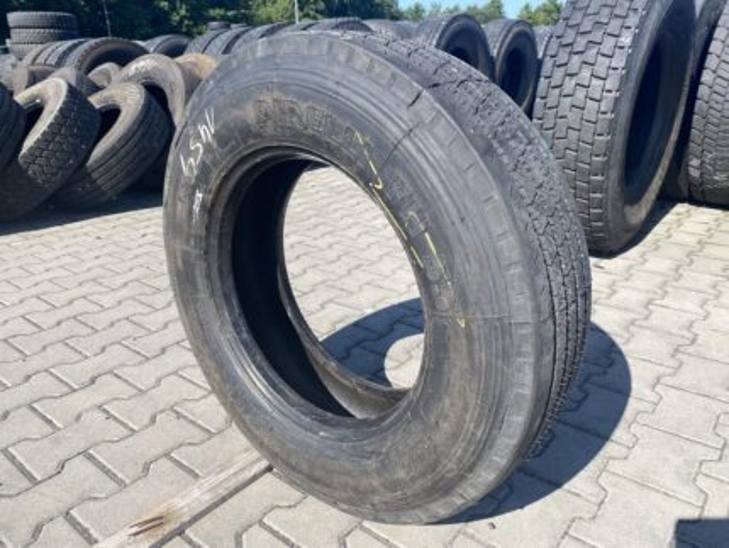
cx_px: 364
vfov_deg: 53.1
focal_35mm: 26
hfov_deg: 67.3
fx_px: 548
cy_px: 274
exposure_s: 1/1522
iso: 32
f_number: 1.8
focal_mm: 4.25
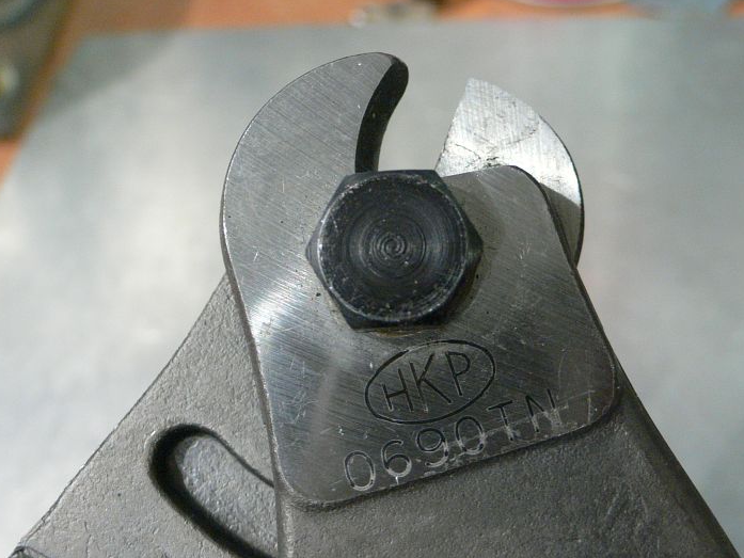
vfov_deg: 36.8
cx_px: 414
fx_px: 838
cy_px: 282
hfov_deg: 47.8
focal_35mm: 39
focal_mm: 6.3
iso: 200
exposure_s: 1/13
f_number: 2.8
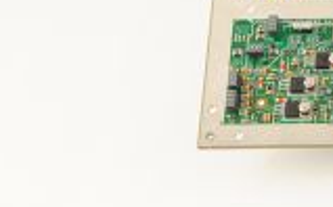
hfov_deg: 10.2
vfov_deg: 6.7
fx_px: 1741
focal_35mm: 192
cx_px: 624
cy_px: -150
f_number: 11
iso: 1600
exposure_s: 1/100
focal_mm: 50
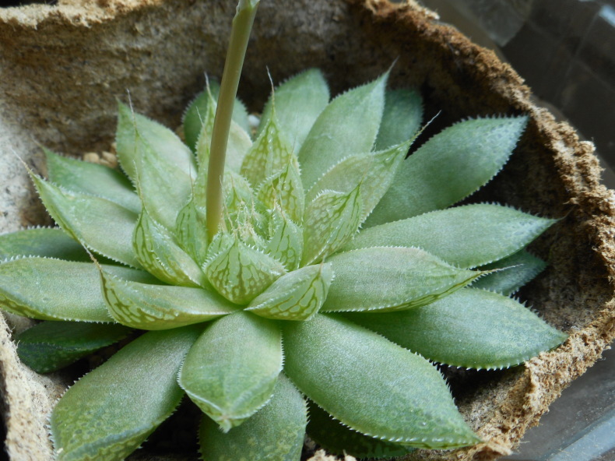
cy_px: 230
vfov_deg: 41.8
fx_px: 604
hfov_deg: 54.0
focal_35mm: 34
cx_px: 308
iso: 80
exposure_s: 1/60
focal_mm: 6
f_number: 4.2
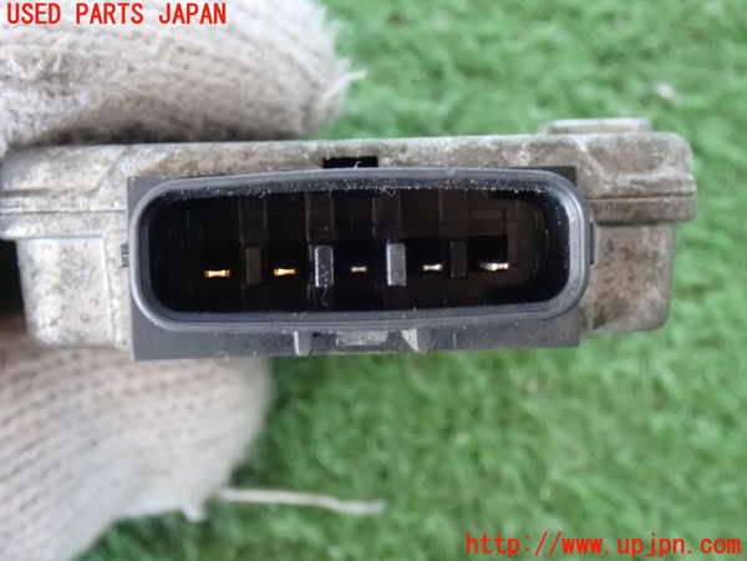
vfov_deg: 19.1
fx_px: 1662
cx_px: 374
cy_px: 280
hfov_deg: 25.3
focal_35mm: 77
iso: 1600
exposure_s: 1/13
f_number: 4.1
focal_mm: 13.65
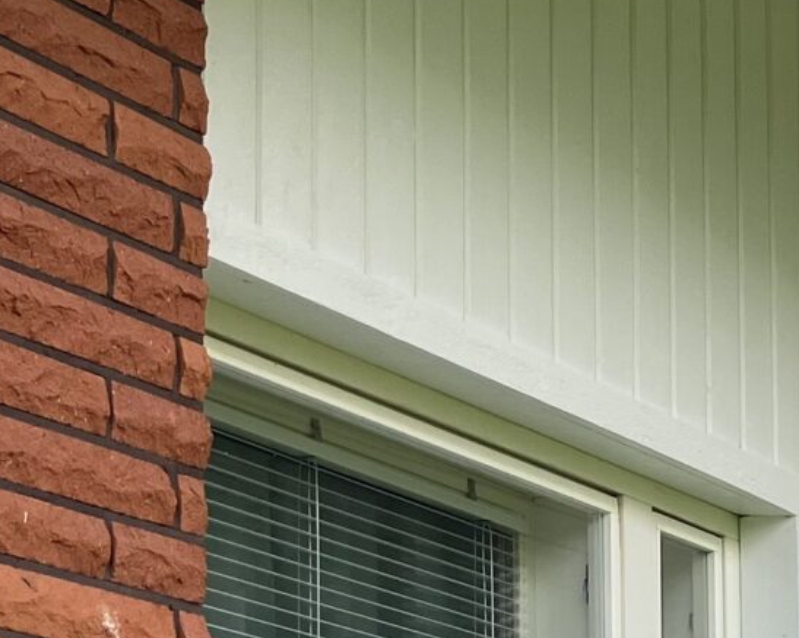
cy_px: 869
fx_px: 3025
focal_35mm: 128
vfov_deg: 11.7
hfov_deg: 13.9
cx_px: 1274
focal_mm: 3.99
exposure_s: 1/315
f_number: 1.8
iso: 32
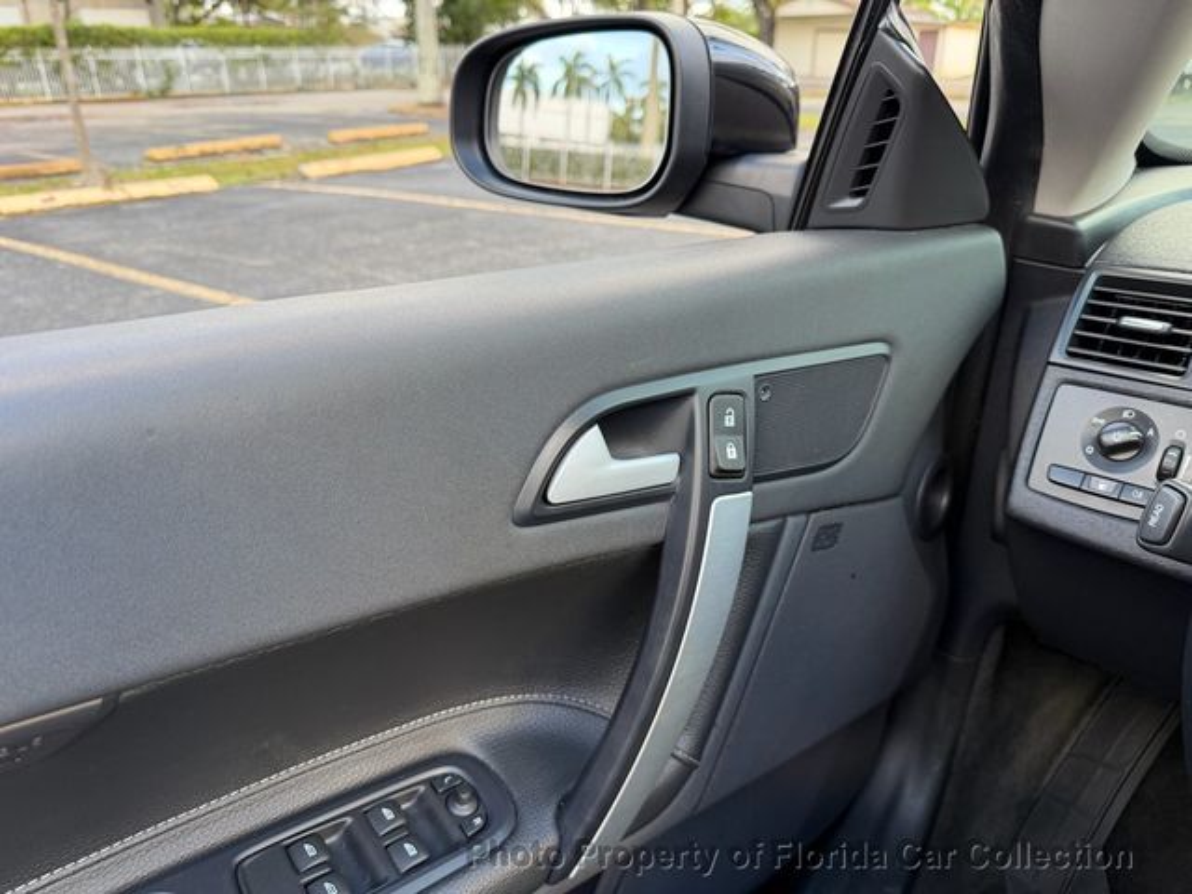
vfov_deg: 56.8
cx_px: 596
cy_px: 447
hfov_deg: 71.6
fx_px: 826
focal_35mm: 24
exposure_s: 1/121
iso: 125
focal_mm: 6.76
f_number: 1.78
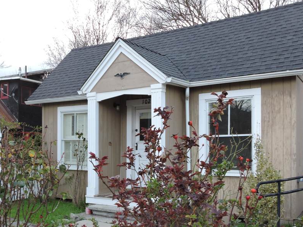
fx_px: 341
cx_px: 127
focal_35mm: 39
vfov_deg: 36.4
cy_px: 152
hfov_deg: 47.7
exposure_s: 1/30
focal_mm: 4.3
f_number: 3.3
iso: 100
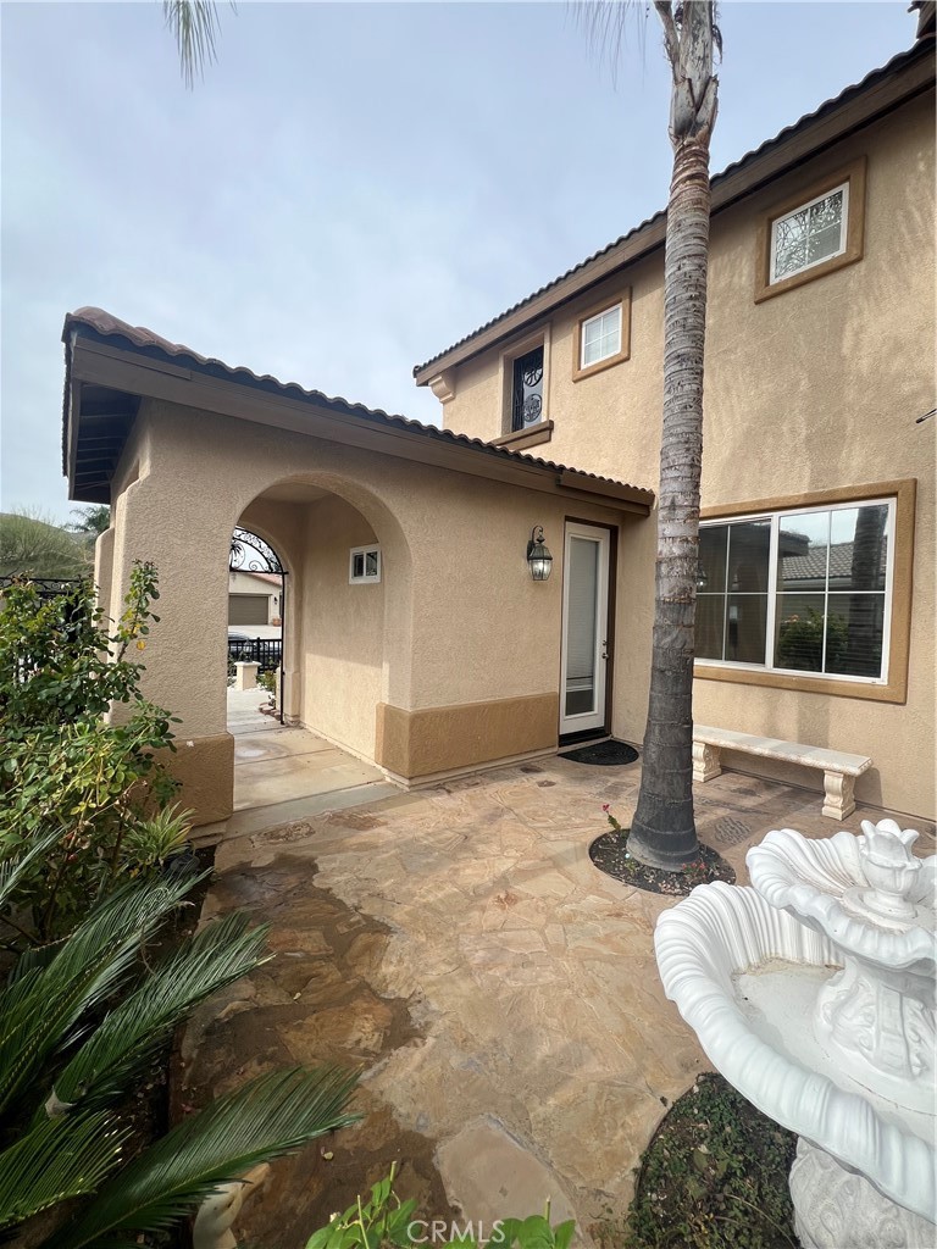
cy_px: 624
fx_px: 469
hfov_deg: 89.9
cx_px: 468
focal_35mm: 13
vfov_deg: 106.2
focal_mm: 1.57
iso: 32
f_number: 1.8
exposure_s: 1/723
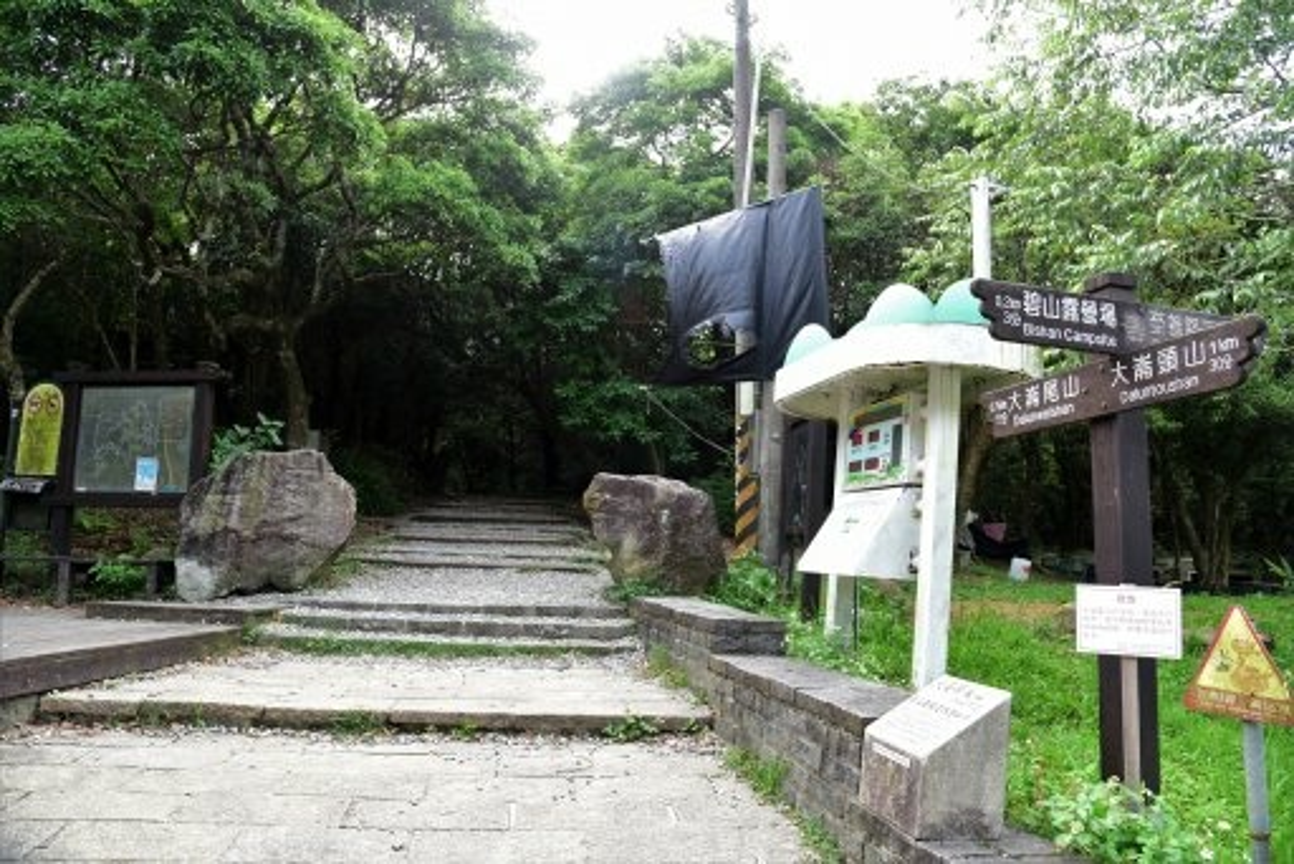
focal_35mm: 24
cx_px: 647
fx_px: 863
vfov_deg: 53.2
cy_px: 432
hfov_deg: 73.7
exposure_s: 1/100
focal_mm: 24
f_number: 5.6
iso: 400
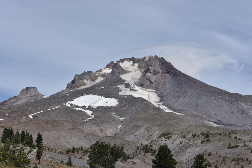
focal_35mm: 68
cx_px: 126
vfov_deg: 20.0
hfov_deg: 29.6
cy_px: 84
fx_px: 476
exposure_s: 1/400
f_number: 10
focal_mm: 68
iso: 100
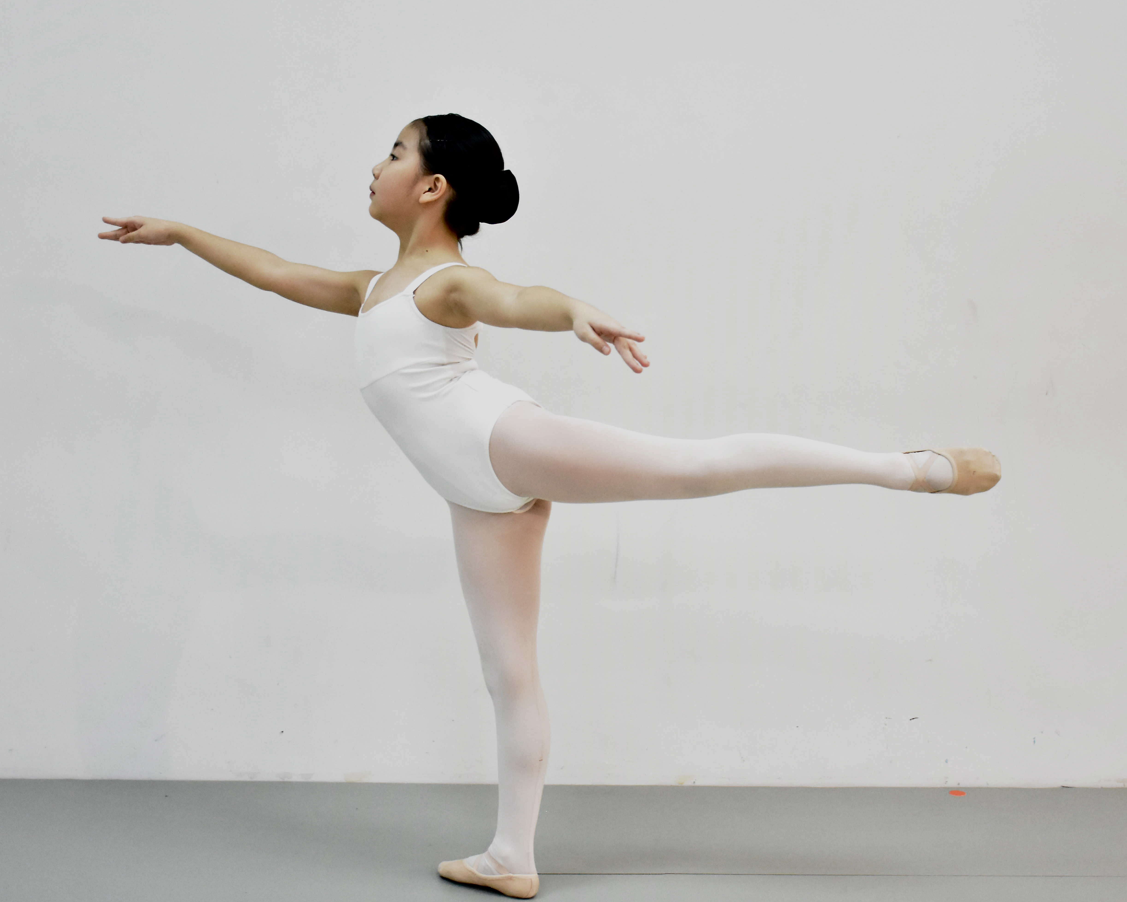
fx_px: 1554
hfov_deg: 39.9
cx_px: 562
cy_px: 447
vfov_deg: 32.4
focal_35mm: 47
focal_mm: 27
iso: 6400
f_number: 4
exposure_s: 1/125
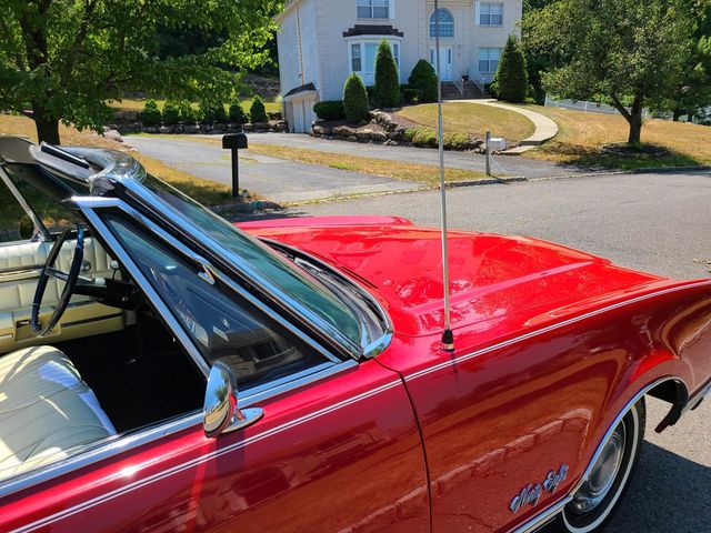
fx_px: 534
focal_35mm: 26
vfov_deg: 53.1
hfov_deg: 67.3
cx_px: 356
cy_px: 266
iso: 40
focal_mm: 5.4
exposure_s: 1/1567
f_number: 1.8
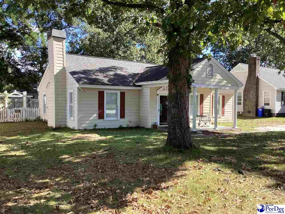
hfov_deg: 58.4
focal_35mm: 31
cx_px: 142
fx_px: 255
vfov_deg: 45.4
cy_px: 107
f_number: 2.4
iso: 25
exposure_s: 1/422
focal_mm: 3.3
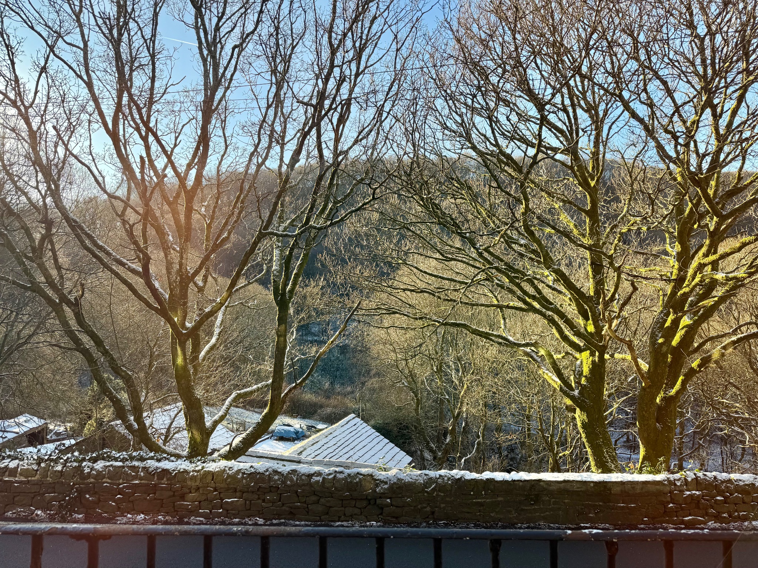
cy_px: 284
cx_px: 379
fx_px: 526
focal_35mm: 24
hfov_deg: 71.6
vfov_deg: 56.8
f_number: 1.78
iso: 80
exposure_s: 1/695
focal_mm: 6.76
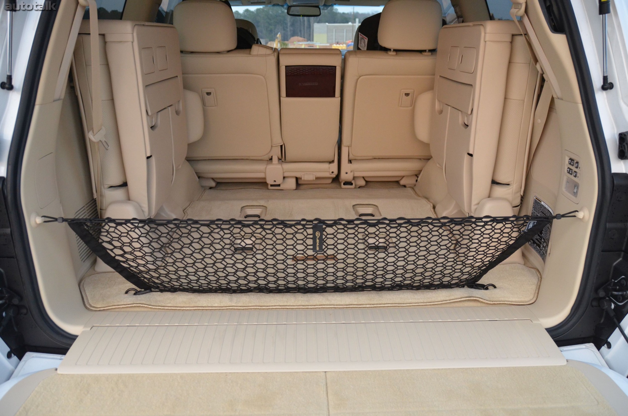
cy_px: 208
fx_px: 470
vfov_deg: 47.7
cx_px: 314
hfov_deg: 67.5
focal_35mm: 27
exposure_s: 1/320
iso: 1600
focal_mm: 18
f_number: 3.5
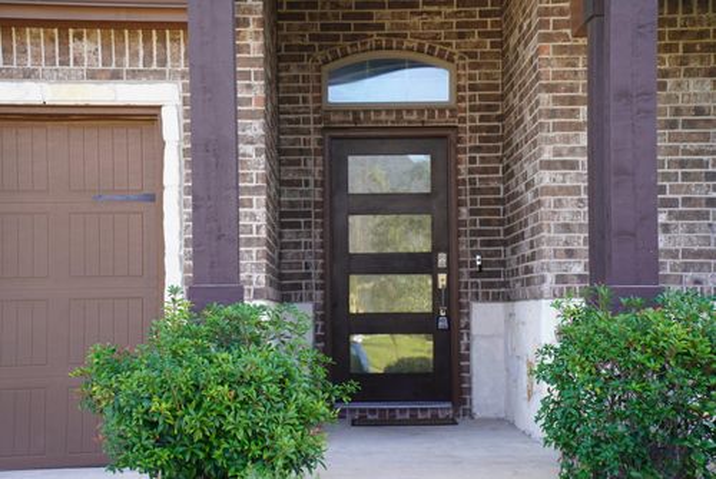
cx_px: 358
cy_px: 240
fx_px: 1492
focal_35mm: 75
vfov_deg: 18.2
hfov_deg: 27.0
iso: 100
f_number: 4
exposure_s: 1/80
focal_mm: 75
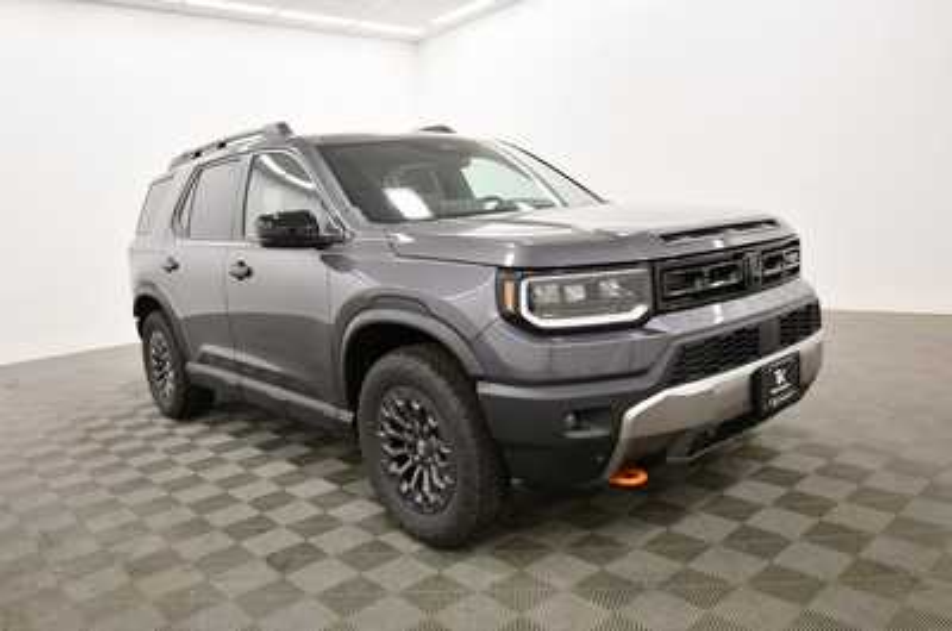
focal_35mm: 25
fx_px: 660
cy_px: 316
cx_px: 476
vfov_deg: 51.1
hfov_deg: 71.6
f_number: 5.3
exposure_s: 1/125
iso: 1100
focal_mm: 17
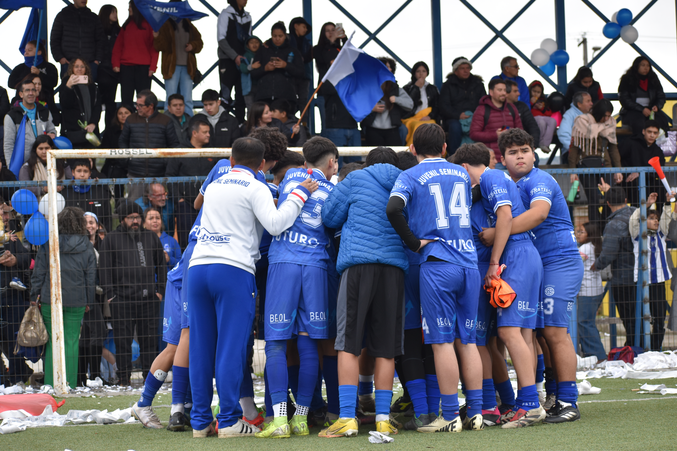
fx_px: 1974
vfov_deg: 13.0
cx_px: 338
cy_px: 226
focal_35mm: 105
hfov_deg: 19.5
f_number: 5
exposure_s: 1/400
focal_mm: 70
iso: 400
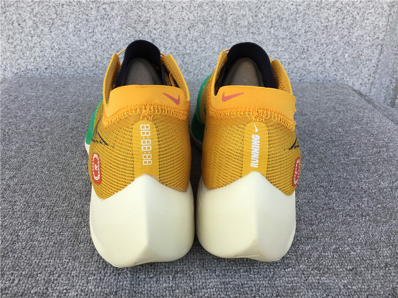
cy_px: 149
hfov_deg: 58.4
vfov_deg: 45.4
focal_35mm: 31
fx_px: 356
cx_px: 199
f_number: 2.4
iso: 25
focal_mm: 3.3
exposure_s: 1/172
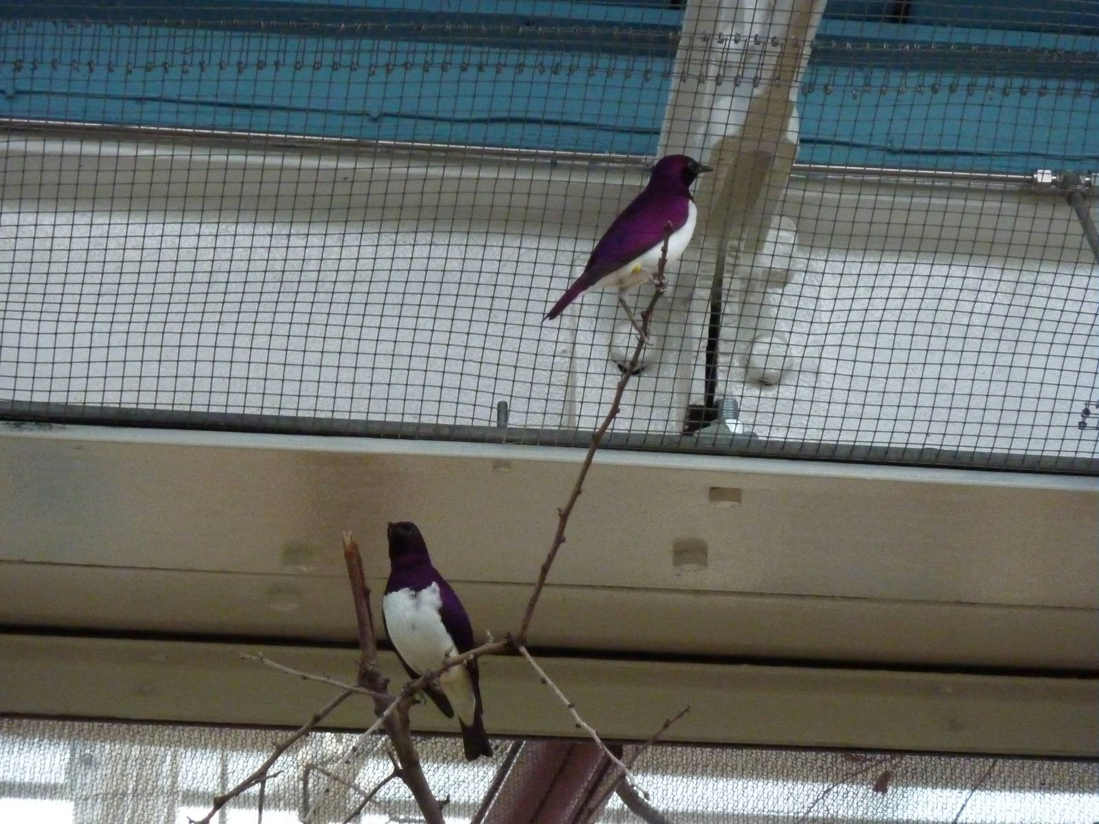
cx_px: 550
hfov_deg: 9.4
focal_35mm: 210
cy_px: 412
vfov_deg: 7.1
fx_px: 6667
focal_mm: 34.4
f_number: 4.6
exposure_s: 1/125
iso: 800
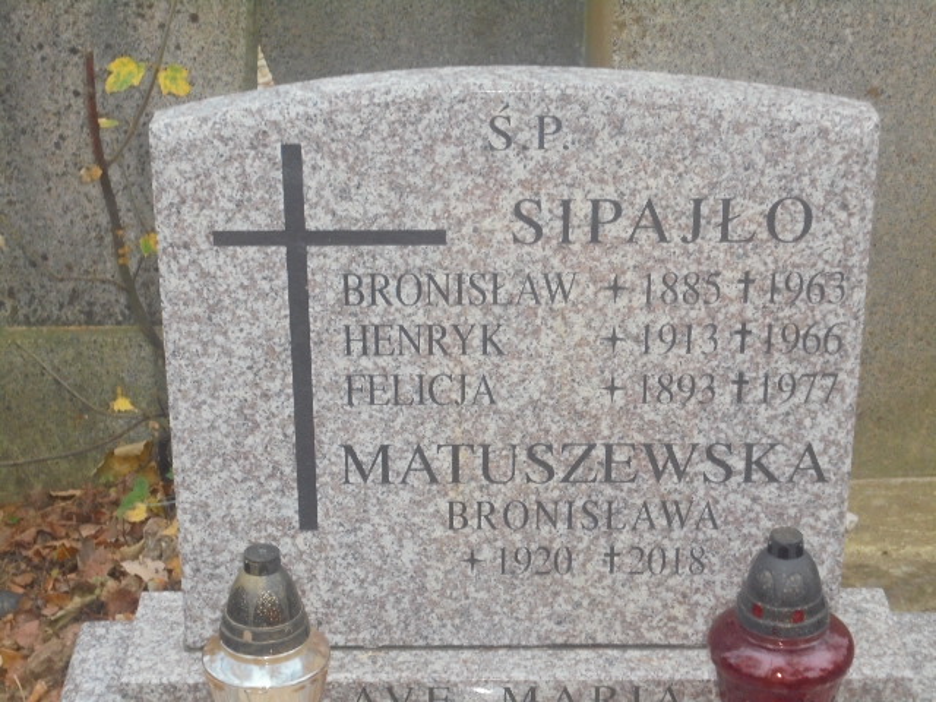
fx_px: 1974
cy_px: 351
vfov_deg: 20.2
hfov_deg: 26.7
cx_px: 468
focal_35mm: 73
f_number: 6.1
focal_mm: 13.1
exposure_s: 1/30
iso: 400
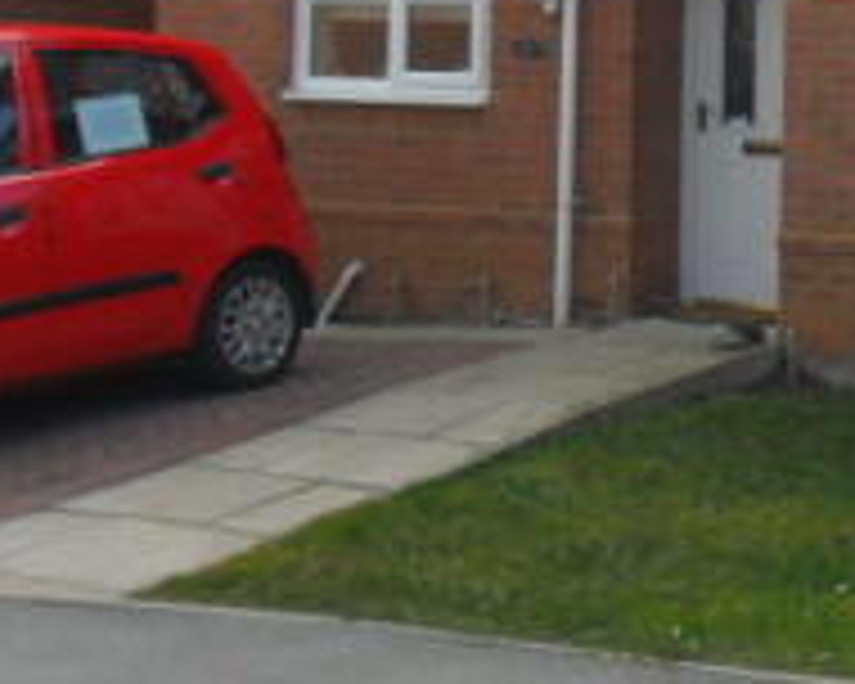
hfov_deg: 22.0
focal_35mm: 81
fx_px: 2050
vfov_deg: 18.5
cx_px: 983
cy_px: 16
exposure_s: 1/500
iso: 100
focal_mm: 4.9
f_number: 3.5
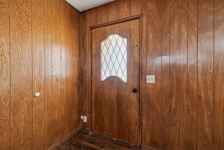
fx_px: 93
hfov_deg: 100.4
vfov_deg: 77.3
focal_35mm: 15
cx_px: 112
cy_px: 75
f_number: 6.3
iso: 200
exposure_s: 1/10
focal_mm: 10
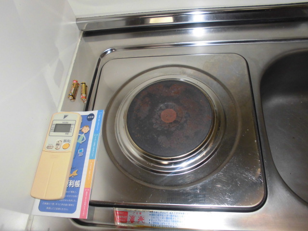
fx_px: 231
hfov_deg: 67.3
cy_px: 116
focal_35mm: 26
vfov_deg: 53.1
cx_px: 154
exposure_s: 1/60
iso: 100
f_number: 3.5
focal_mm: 4.6
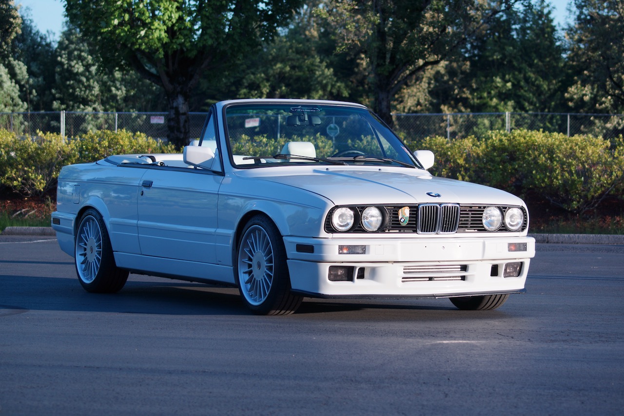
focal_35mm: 112
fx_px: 1950
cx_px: 312
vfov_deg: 12.2
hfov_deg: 18.2
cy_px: 208
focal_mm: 75
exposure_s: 1/320
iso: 100
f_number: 5
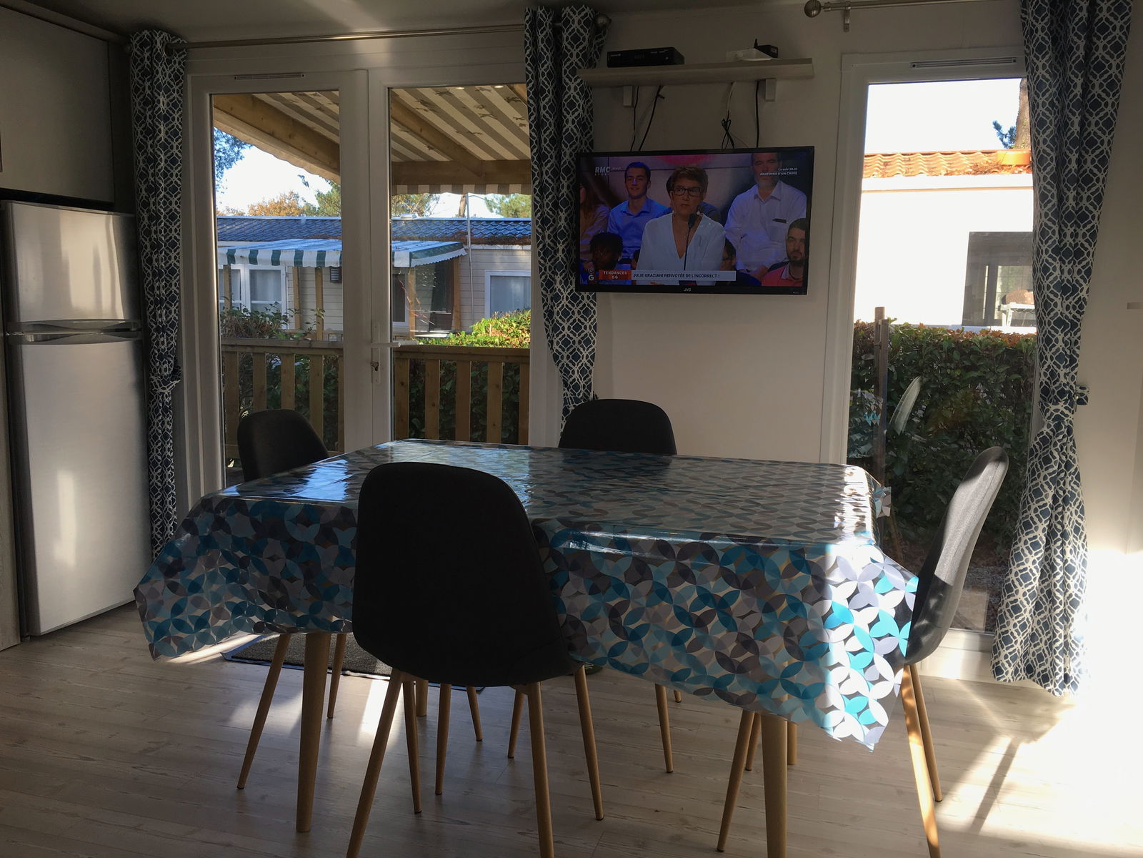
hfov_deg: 61.7
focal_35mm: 29
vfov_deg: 48.2
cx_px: 572
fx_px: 958
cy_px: 429
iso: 25
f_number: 2.2
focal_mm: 4.15
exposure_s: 1/229
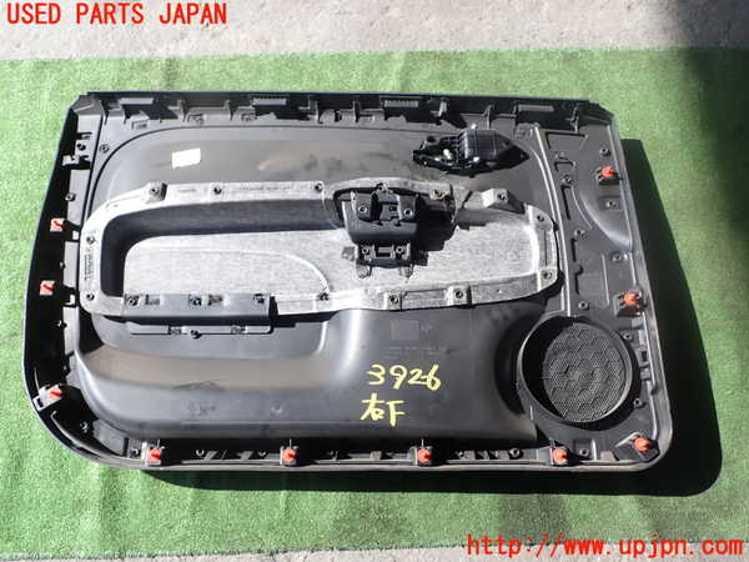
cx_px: 374
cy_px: 281
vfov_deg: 46.8
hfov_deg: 60.0
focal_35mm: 30
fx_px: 649
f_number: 3.2
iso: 100
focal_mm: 5.4
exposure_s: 1/320
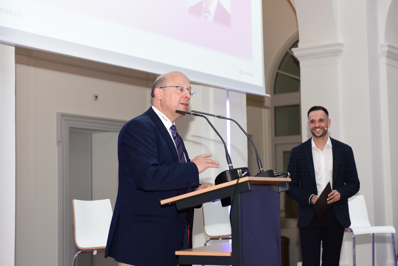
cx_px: 199
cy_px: 133
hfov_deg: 35.6
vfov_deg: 24.2
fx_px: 619
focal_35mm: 56
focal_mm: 56
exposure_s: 1/60
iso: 500
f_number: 4.5
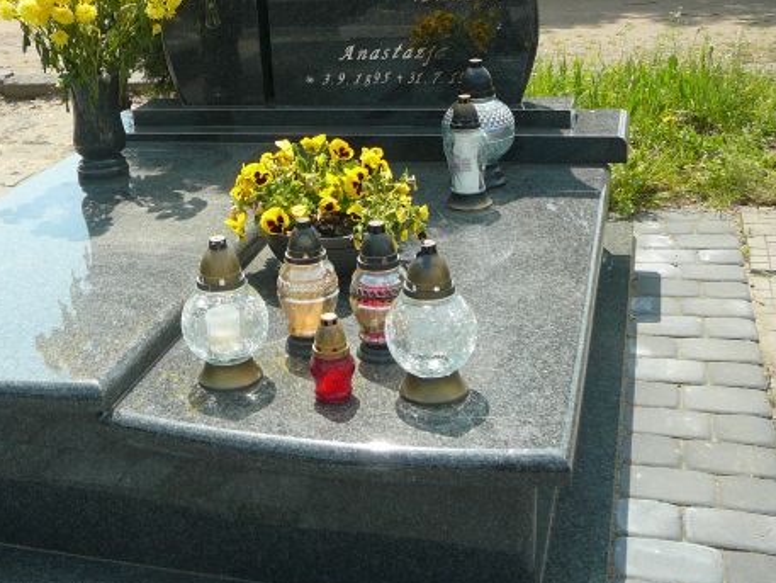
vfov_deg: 29.5
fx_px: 1099
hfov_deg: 38.5
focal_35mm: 49
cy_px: 187
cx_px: 261
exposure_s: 1/640
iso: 80
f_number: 2.8
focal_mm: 5.2
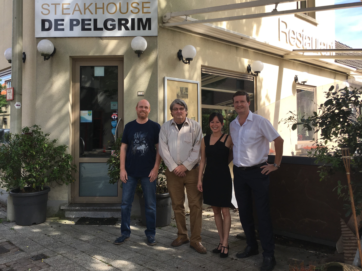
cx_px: 181
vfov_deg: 48.2
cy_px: 136
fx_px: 303
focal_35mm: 29
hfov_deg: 61.7
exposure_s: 1/513
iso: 25
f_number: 2.2
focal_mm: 4.15
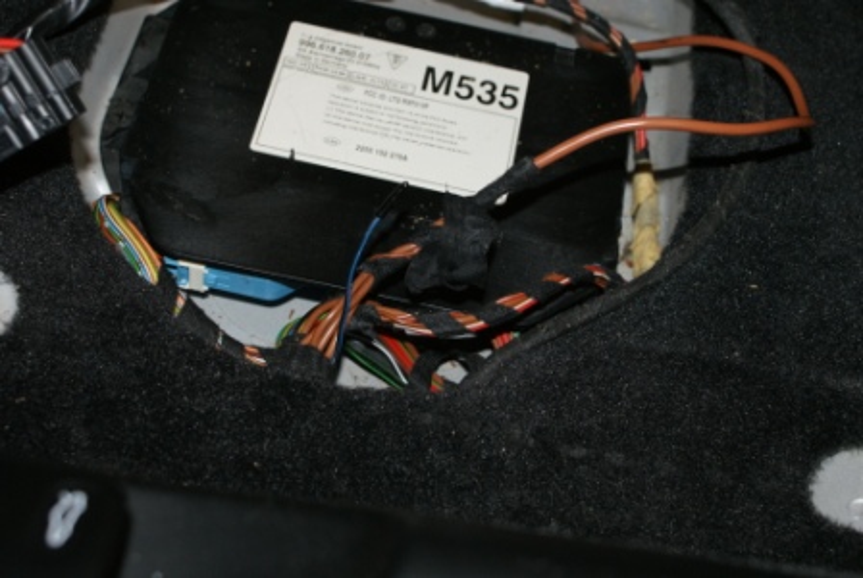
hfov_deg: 33.4
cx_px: 432
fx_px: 1440
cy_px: 289
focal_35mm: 60
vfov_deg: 22.7
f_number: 5.6
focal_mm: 40
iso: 400
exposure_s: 1/60
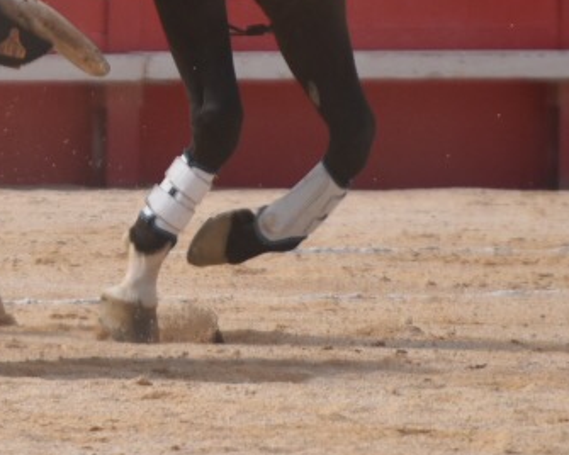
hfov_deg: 1.4
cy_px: -56
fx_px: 22936
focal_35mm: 1362
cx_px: -34
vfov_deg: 1.1
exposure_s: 1/1600
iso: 400
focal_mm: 300
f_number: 5.6
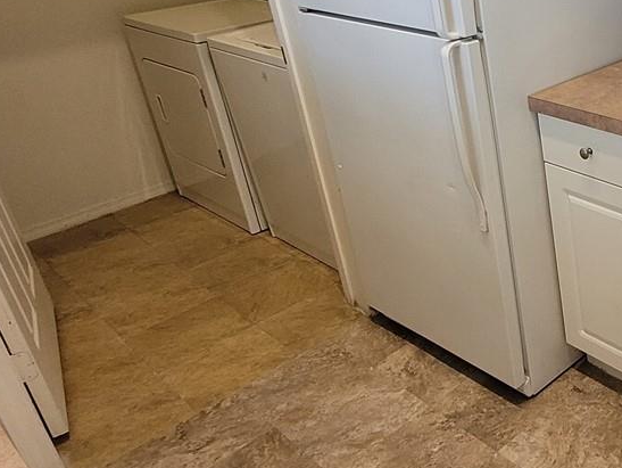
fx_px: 683
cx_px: 680
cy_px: 139
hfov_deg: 40.0
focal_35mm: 38
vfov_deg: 37.2
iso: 250
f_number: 2.2
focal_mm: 1.74
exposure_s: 1/60
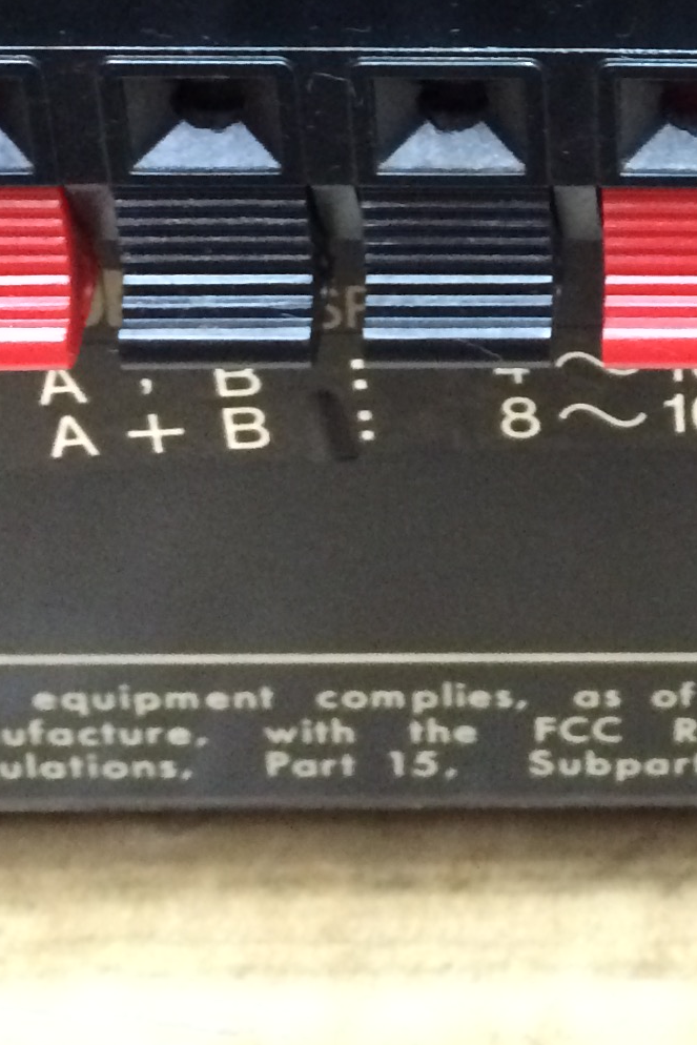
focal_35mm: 99
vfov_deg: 19.6
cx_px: 1030
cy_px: -136
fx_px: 2874
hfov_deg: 13.1
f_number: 2.2
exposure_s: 1/17
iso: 320
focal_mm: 4.15
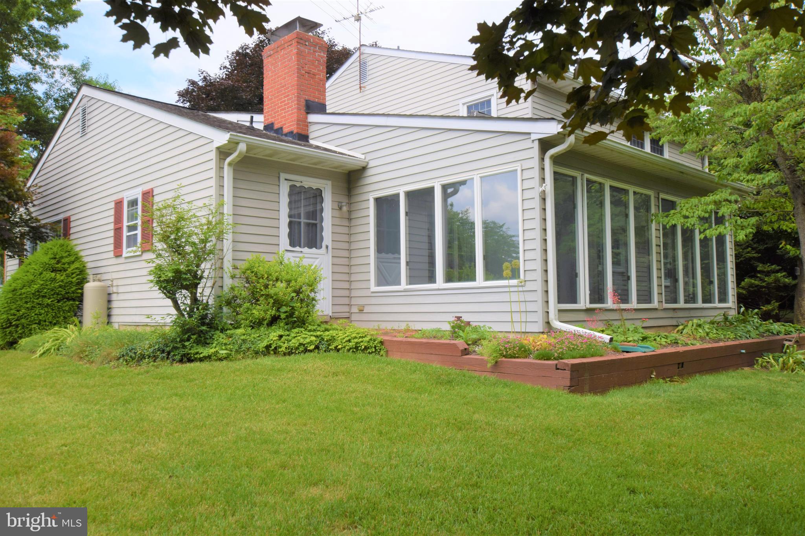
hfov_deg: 61.9
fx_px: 671
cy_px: 268
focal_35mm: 30
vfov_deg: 43.6
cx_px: 402
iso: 200
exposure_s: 1/250
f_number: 8
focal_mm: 20
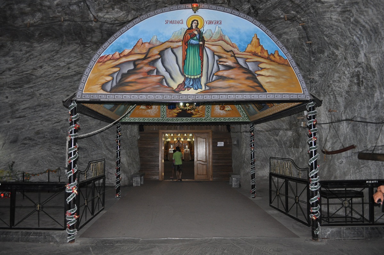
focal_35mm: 27
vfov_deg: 47.8
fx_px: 288
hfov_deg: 67.4
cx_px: 192
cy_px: 128
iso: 800
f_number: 3.5
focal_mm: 18
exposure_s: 1/60
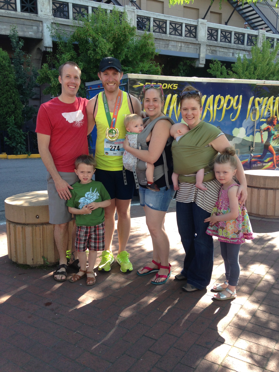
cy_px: 186
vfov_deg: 55.4
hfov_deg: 42.9
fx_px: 355
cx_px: 140
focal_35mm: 33
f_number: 2.4
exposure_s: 1/224
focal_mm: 4.12
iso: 50
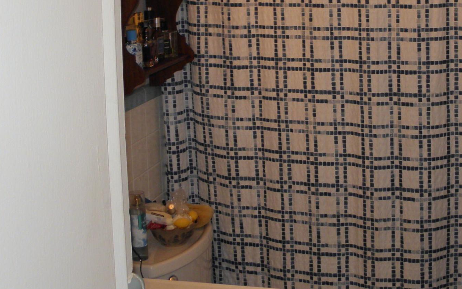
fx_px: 806
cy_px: -14
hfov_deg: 31.2
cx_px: 364
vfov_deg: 19.6
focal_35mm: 64
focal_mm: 5
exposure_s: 1/30
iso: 100
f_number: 3.5
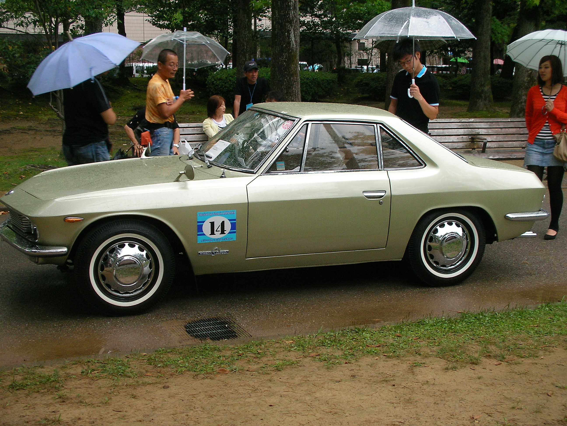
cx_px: 284
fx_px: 901
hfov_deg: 34.9
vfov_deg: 26.6
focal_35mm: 55
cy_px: 213
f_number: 3.6
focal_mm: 9.2
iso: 87
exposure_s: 1/66
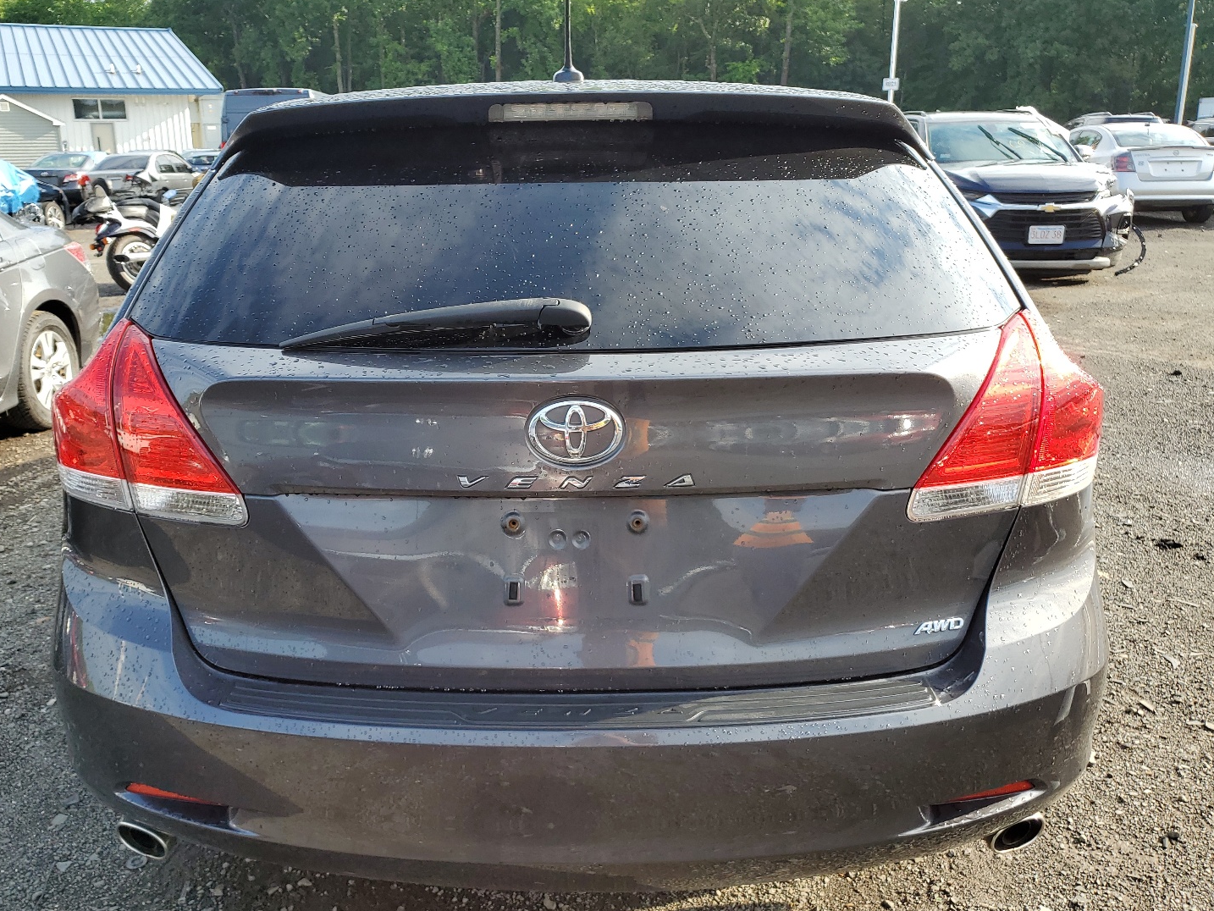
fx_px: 1017
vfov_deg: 48.2
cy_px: 474
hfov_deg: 61.6
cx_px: 571
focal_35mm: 29
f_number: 1.5
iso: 50
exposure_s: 1/769
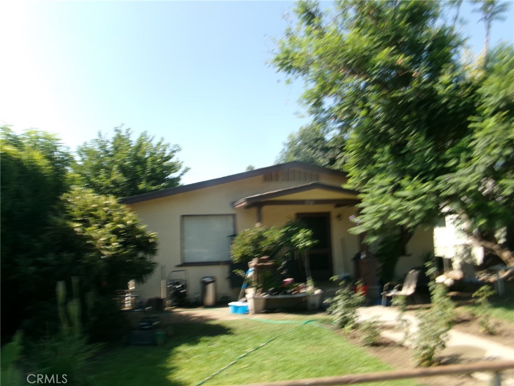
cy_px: 193
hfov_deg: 63.4
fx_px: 416
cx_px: 257
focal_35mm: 28
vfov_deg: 49.7
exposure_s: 1/52
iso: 100
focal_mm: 5.1
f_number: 10.8
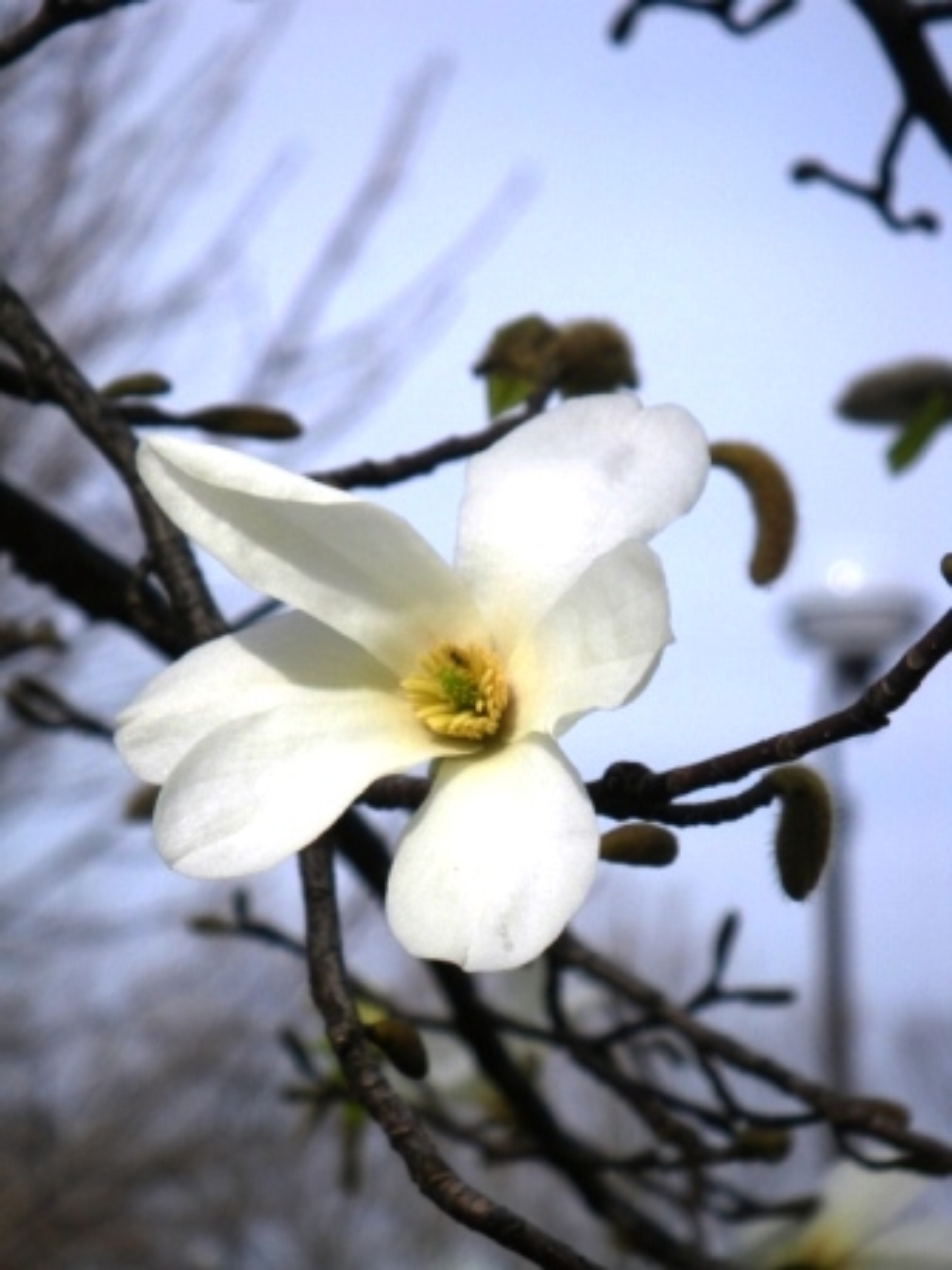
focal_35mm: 140
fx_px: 5134
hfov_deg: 10.6
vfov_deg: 14.1
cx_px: 476
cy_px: 635
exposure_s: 1/320
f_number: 5.5
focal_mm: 25
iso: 50
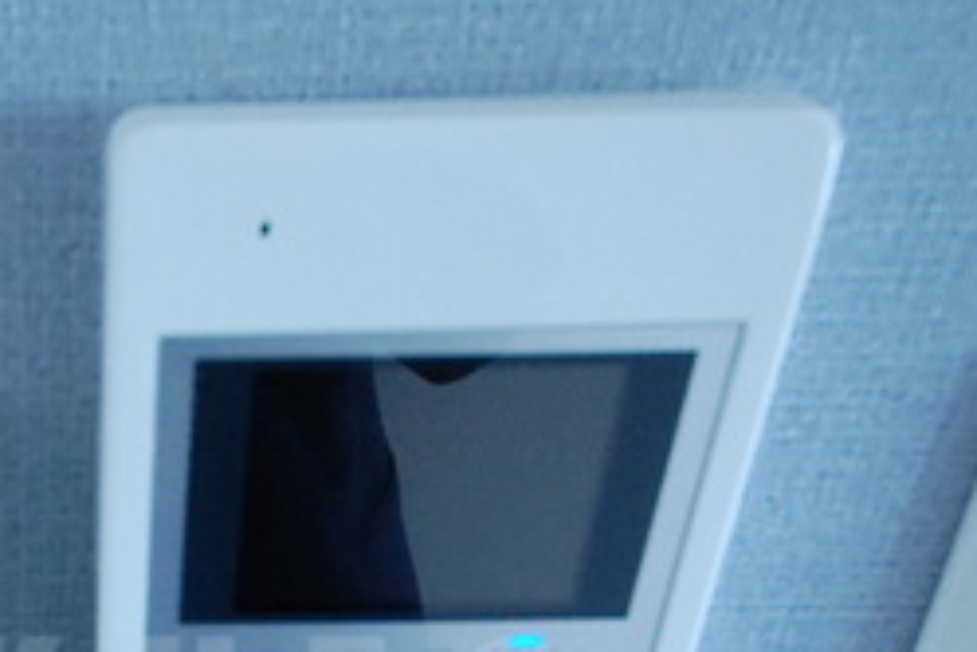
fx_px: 1465
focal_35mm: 54
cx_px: -20
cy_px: 691
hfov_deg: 33.5
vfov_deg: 23.7
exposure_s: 1/40
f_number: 5.3
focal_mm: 14
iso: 1600
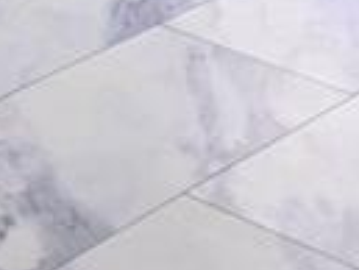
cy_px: -444
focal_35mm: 182
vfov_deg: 7.5
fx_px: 1889
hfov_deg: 10.9
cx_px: 209
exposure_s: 1/120
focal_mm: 5.4
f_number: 1.8
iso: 800
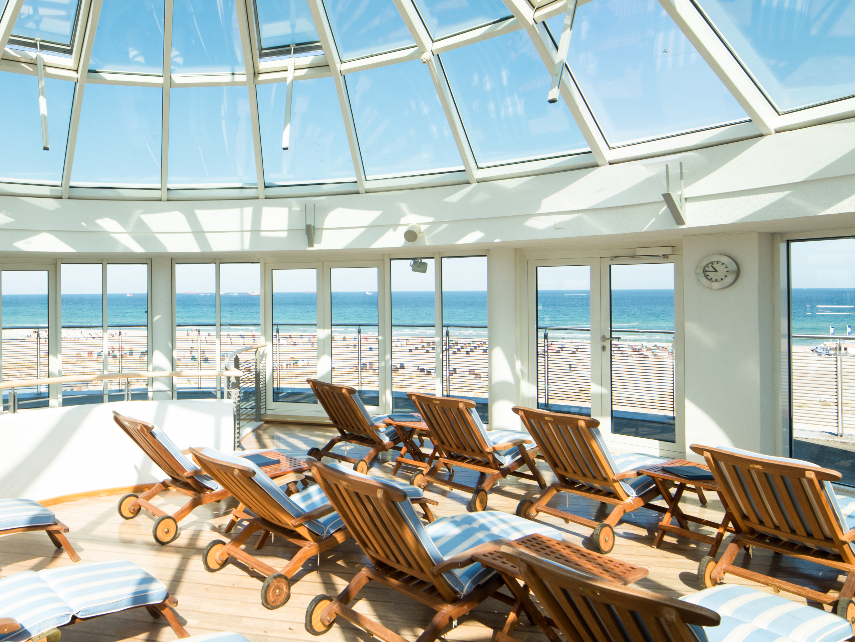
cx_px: 204
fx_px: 617
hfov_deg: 64.8
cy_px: 256
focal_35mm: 25
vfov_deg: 54.5
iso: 100
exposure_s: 1/160
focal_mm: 14
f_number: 8
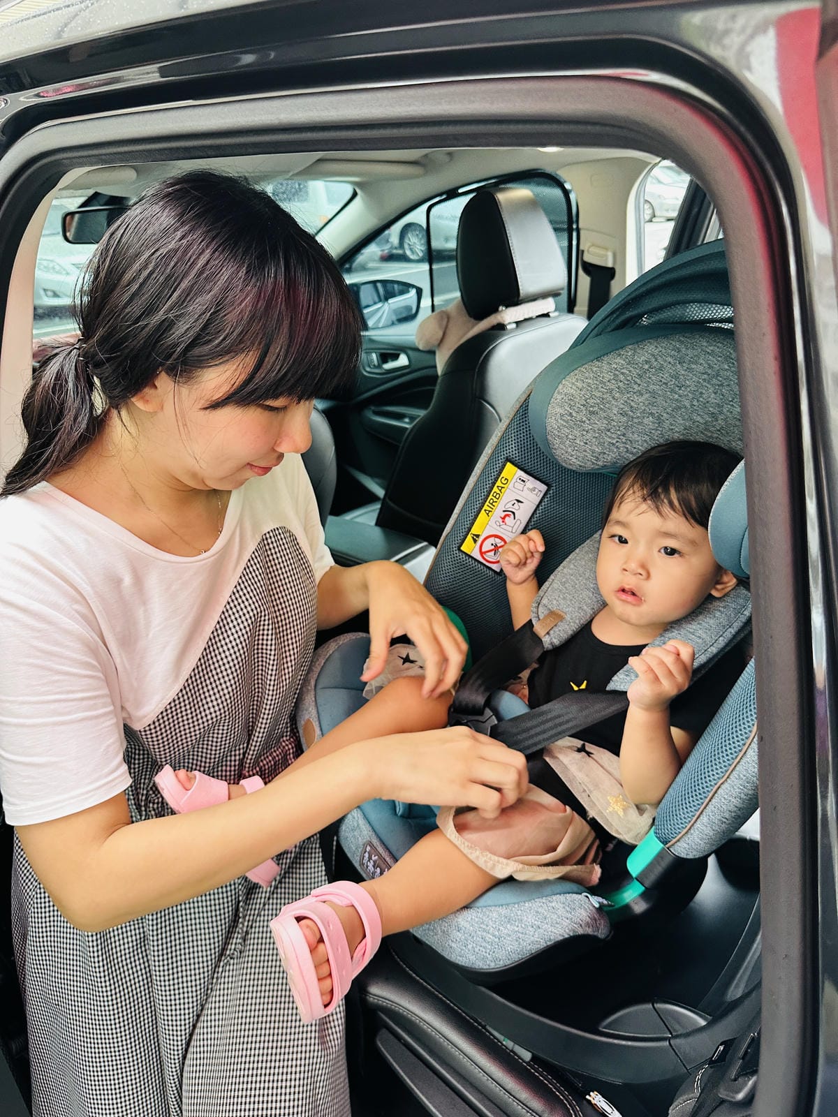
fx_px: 775
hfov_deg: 56.8
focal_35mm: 24
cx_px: 419
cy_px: 558
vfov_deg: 71.6
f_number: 1.78
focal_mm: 6.86
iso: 250
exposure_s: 1/60
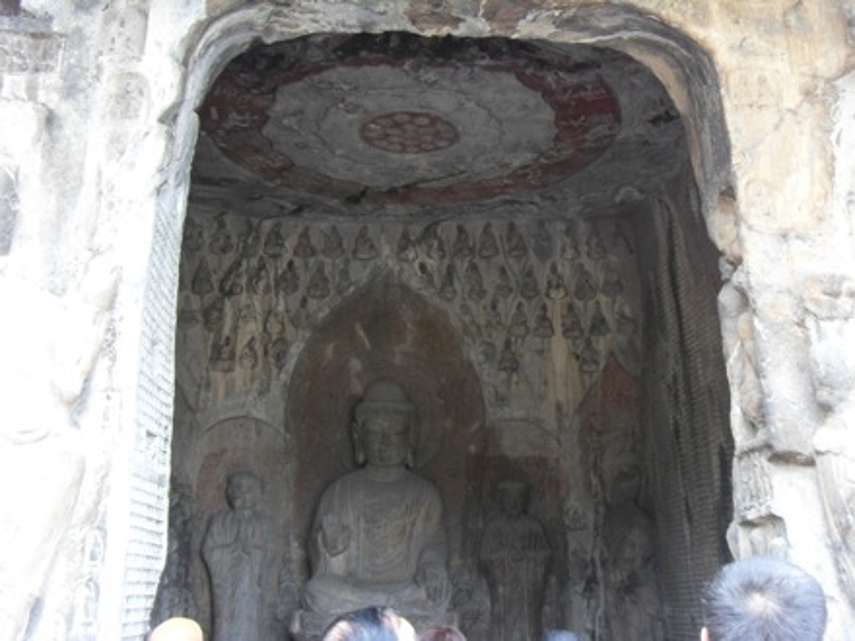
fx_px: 963
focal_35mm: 39
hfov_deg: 47.9
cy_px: 320
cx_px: 428
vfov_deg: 36.8
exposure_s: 1/10
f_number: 3.5
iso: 200
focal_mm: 6.6
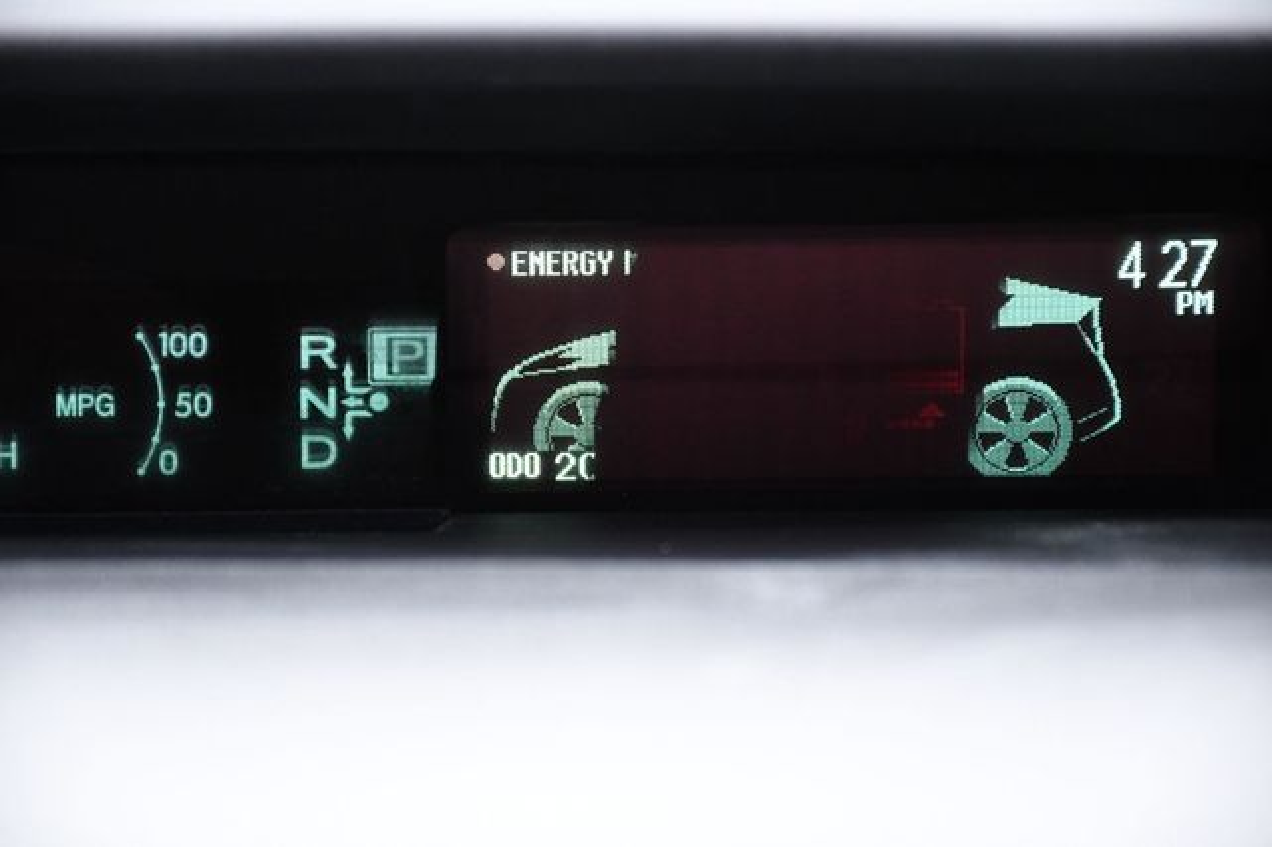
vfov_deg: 6.5
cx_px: 636
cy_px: 424
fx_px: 7416
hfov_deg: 9.8
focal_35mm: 210
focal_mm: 140
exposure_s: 1/250
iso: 2500
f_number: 5.6
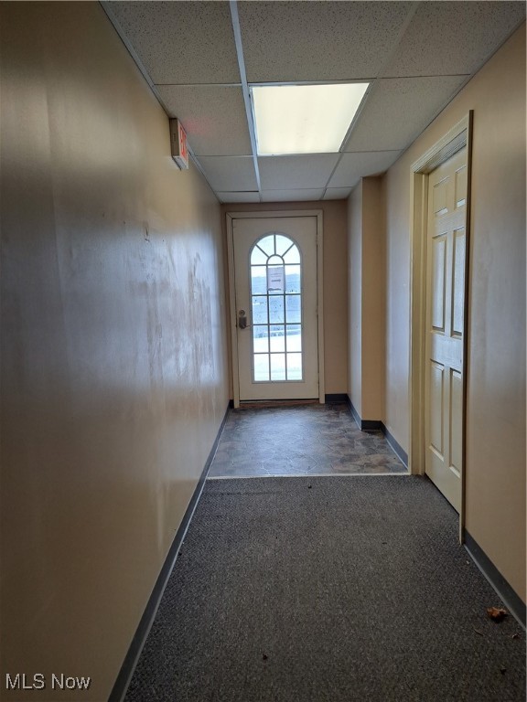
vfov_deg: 71.6
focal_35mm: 24
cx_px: 264
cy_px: 351
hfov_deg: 56.8
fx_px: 487
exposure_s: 1/120
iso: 50
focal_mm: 5.23
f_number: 1.8
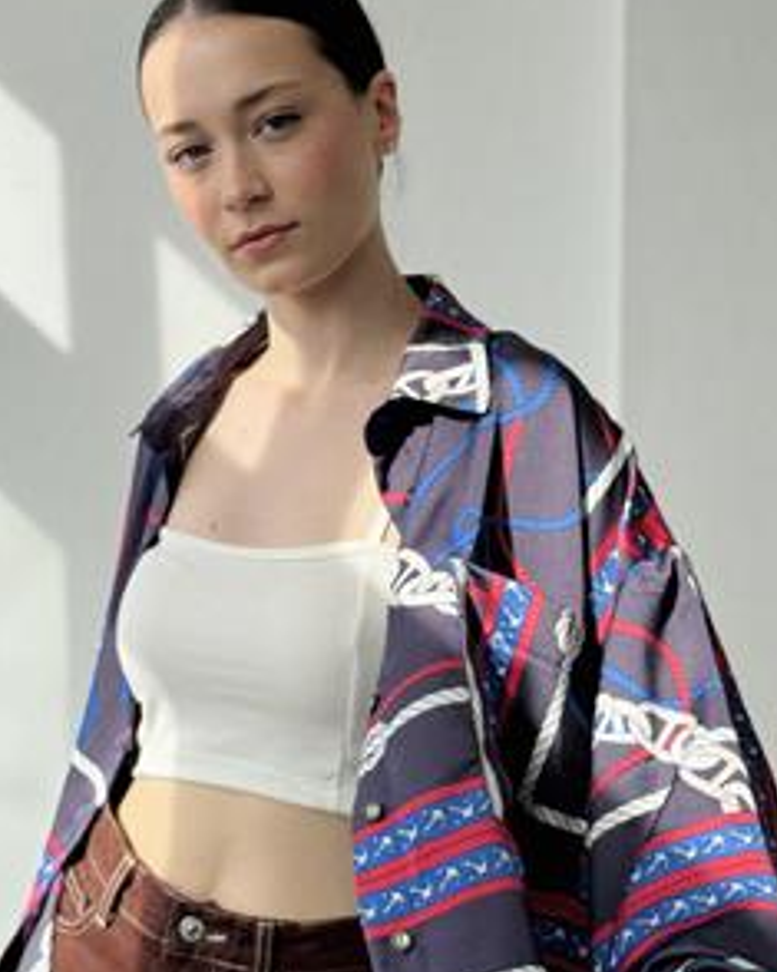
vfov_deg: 22.5
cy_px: 574
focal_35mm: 85
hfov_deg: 18.1
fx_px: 2445
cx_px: 433
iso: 64
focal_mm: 6.76
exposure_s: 1/1869
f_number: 1.78
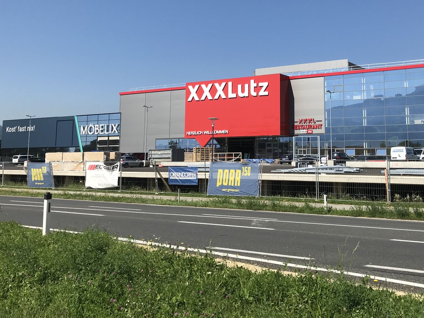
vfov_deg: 33.9
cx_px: 270
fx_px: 514
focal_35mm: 42
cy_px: 96
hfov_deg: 44.4
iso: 20
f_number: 1.8
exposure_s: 1/2817
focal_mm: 3.99
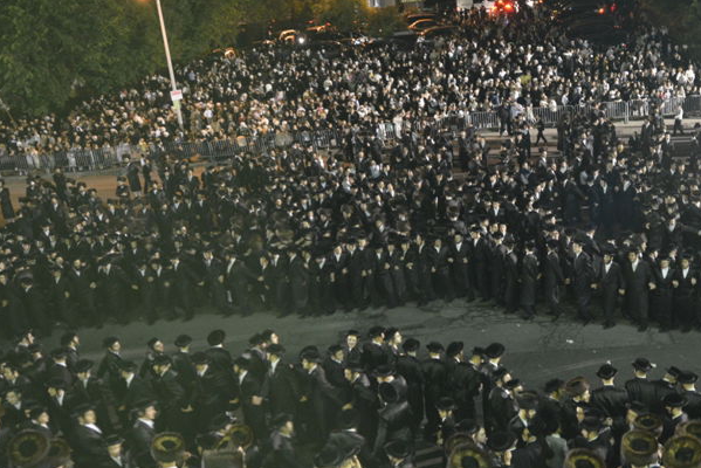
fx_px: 799
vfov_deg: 32.6
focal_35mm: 41
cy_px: 257
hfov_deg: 46.7
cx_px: 463
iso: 2500
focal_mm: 24
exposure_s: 1/25
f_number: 2.8
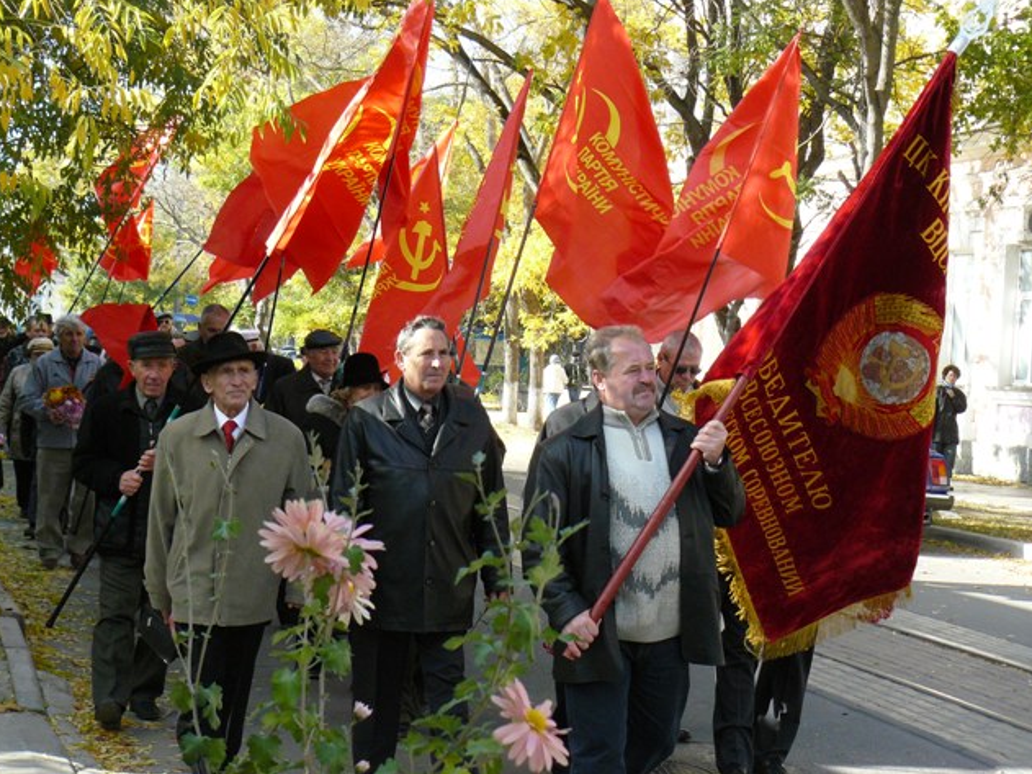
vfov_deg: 20.4
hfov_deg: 27.0
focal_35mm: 72
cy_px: 383
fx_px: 2146
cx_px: 514
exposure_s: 1/250
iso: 200
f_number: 4.5
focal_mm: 11.8
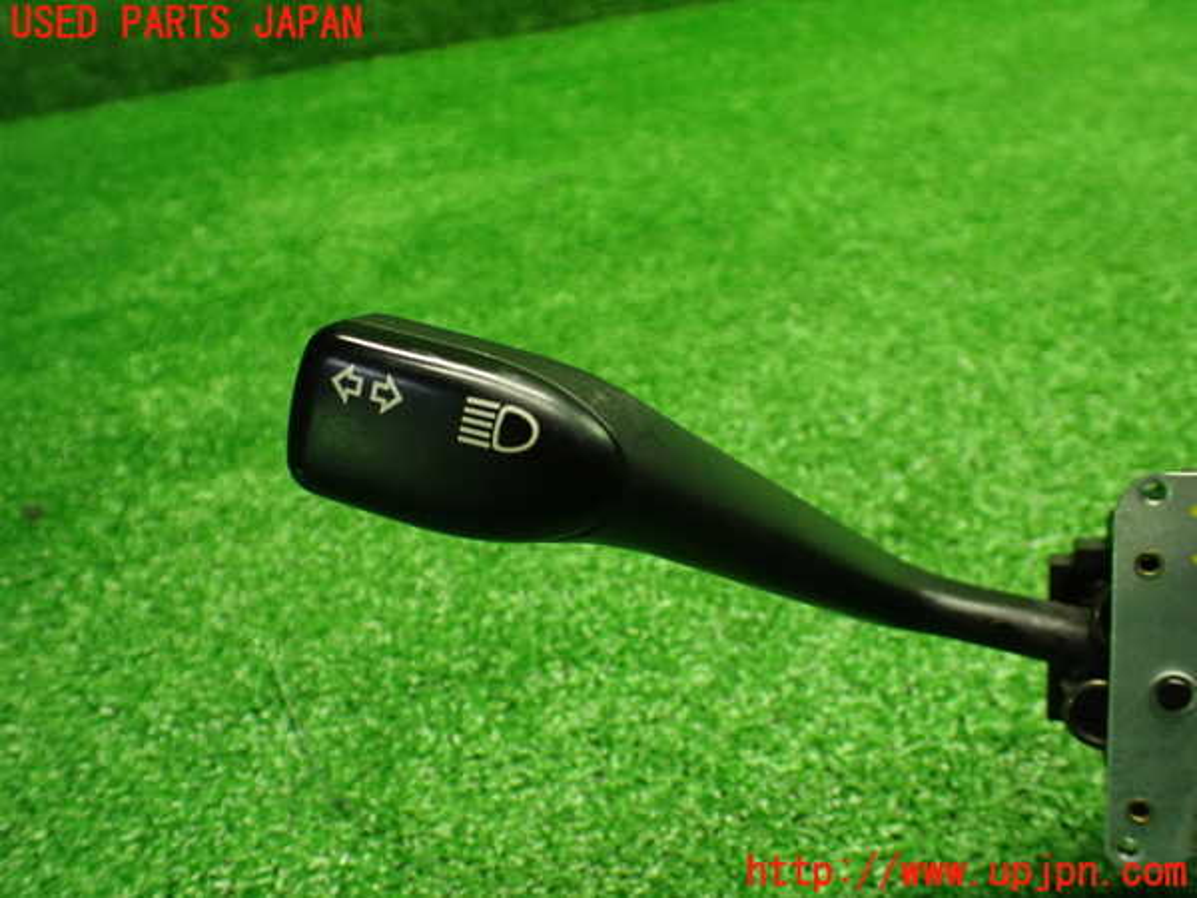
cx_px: 598
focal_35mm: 30
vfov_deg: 46.8
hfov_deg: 60.0
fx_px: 1037
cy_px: 449
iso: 800
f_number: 2.3
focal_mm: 5.4
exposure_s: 1/100
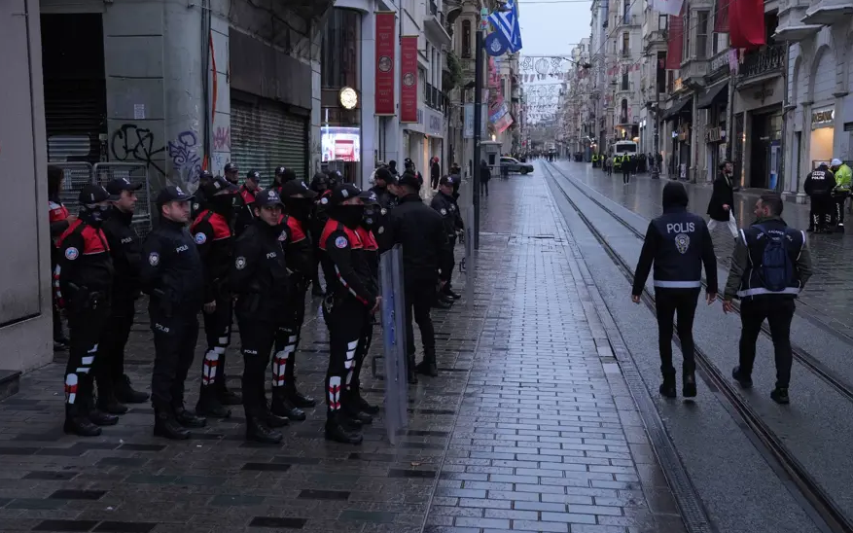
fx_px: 1046
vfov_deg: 28.6
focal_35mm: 45
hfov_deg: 44.4
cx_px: 426
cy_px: 261
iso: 2000
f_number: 5.6
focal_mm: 44
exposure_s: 1/160
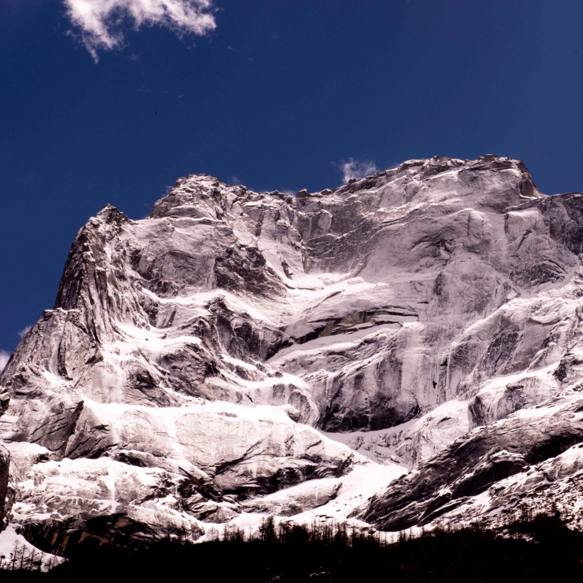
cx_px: 368
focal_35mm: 90
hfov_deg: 19.3
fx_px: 1715
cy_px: 292
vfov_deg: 19.3
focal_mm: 70
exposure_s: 1/160
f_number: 22
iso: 100
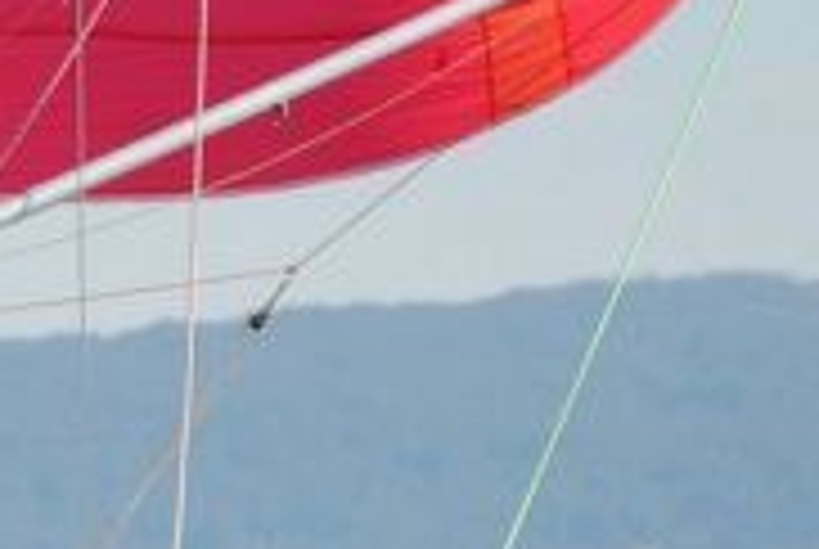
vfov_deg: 2.3
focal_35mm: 595
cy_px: 839
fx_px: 13558
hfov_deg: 3.4
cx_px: -549
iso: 125
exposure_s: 1/500
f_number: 5.6
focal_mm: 90
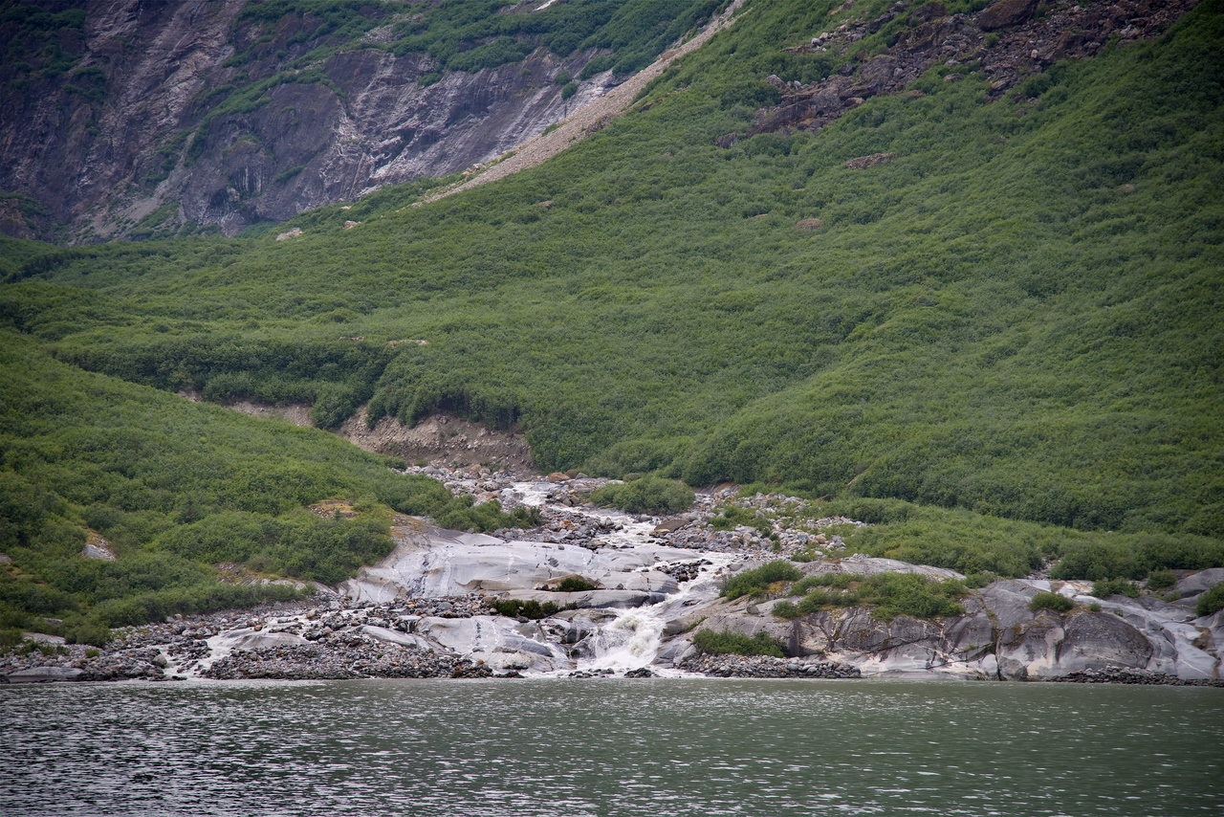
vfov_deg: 11.4
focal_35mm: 120
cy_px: 408
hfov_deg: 17.1
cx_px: 612
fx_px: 4081
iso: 140
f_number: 4
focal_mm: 120
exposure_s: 1/250
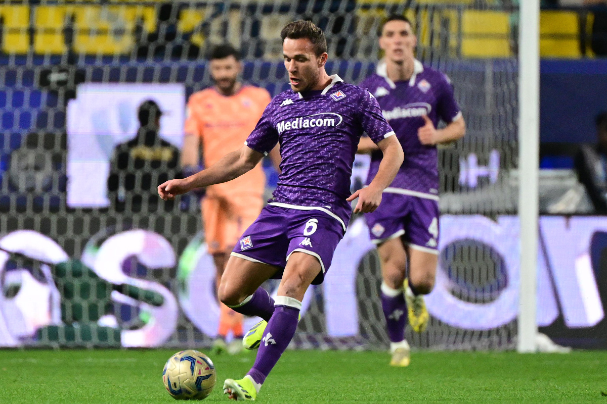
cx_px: 304
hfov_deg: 3.4
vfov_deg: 2.3
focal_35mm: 600
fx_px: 10116
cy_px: 202
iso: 5000
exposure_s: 1/1600
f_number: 4
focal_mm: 400
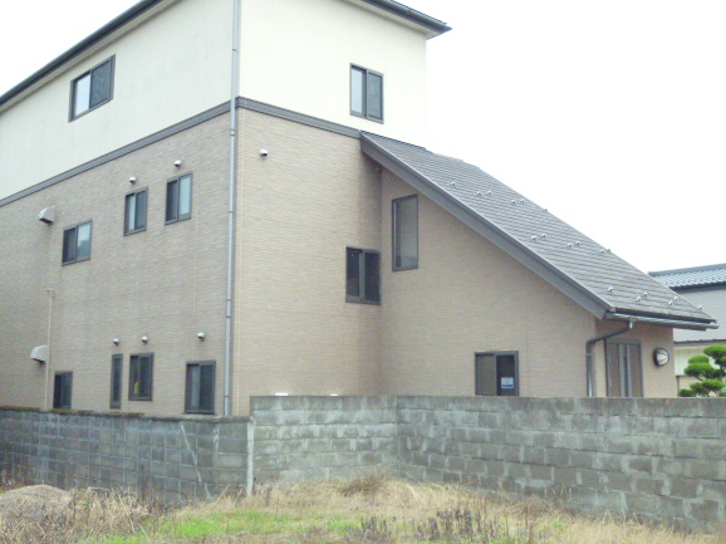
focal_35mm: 41
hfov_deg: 45.8
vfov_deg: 35.1
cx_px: 334
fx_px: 860
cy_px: 249
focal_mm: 6.5
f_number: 3.1
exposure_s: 1/2000
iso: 800
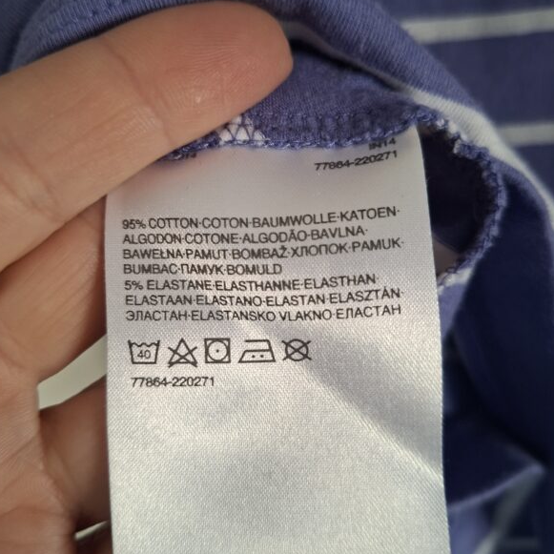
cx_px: 273
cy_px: 259
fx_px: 507
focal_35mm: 28
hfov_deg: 57.3
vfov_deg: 57.3
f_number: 1.8
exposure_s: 1/50
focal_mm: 5.54
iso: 250
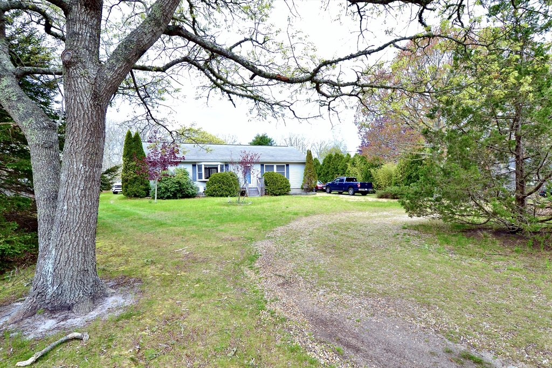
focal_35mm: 18
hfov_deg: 90.0
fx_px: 276
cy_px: 184
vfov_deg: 67.4
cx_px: 276
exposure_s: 1/640
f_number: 8
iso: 800
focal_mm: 12
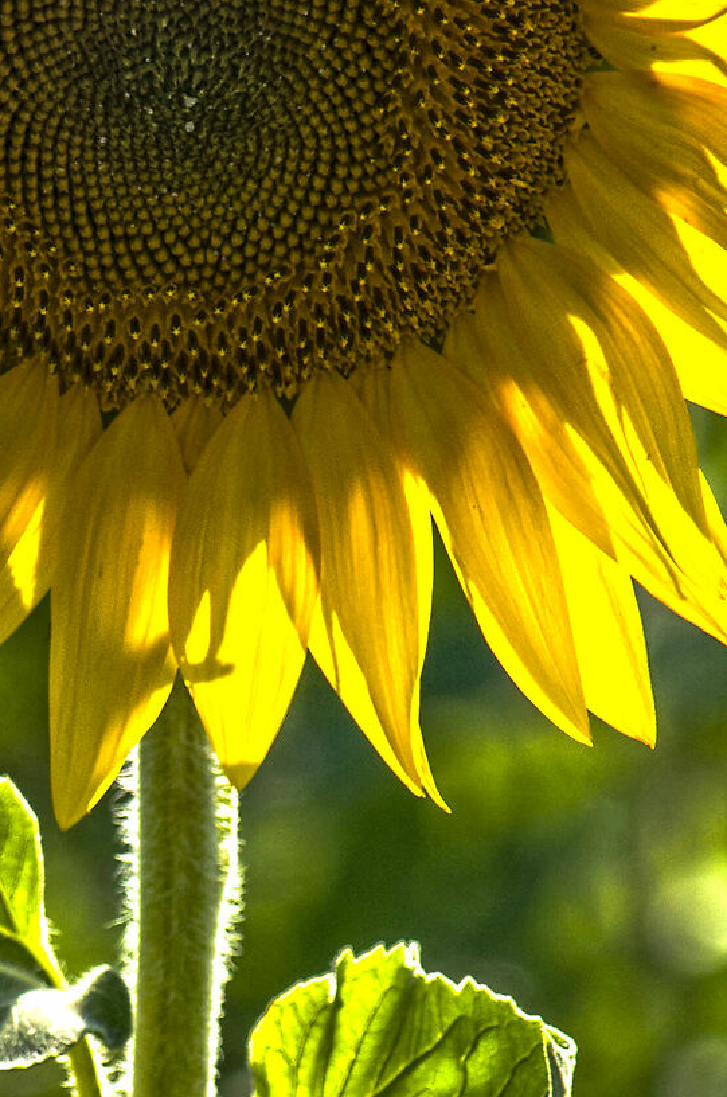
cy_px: 906
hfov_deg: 1.0
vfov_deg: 1.6
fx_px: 40227
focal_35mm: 1323
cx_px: 63
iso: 200
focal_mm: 300
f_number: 9.5
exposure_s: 1/350
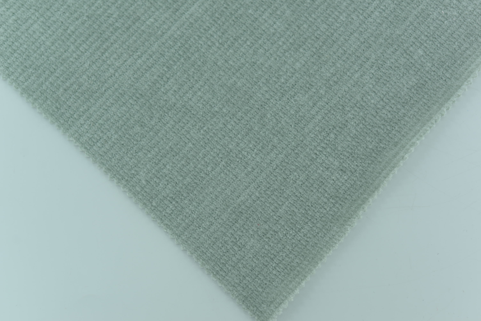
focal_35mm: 50
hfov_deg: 39.6
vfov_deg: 27.0
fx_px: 668
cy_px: 160
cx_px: 240
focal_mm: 50
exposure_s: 1/200
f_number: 3.5
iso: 100
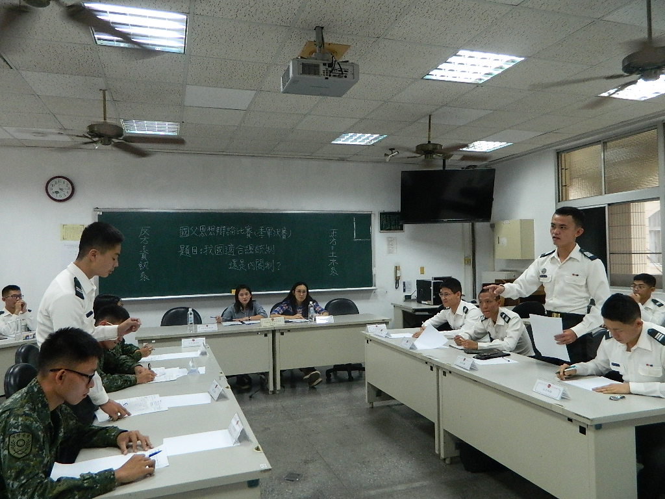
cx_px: 332
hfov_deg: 69.4
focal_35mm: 25
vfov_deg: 54.9
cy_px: 250
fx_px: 480
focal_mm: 4.5
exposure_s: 1/60
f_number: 3.1
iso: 400
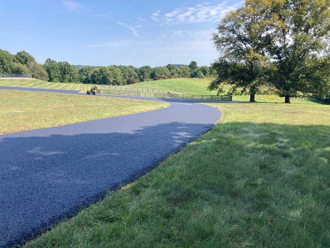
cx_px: 165
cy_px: 124
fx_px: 267
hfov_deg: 63.4
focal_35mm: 28
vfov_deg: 49.7
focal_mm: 3.99
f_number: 1.8
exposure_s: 1/960
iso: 20
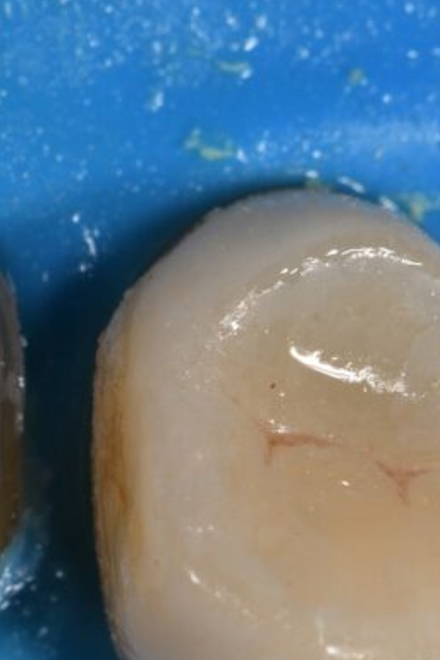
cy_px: 419
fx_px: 5756
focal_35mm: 314
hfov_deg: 4.4
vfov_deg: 6.6
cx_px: -84
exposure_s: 1/160
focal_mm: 105
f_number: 32
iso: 200
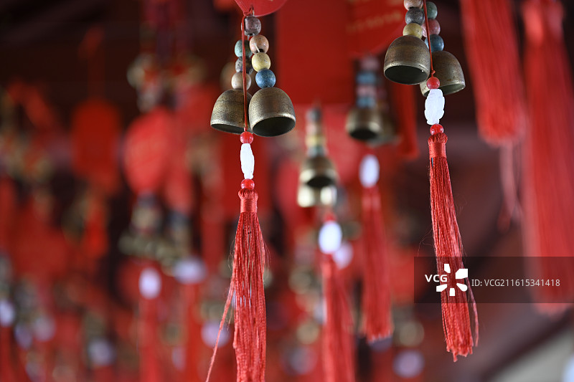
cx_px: 287
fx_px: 1116
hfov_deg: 28.8
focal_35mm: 70
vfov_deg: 19.4
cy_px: 191
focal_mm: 70
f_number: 2.8
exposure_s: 1/125
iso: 125
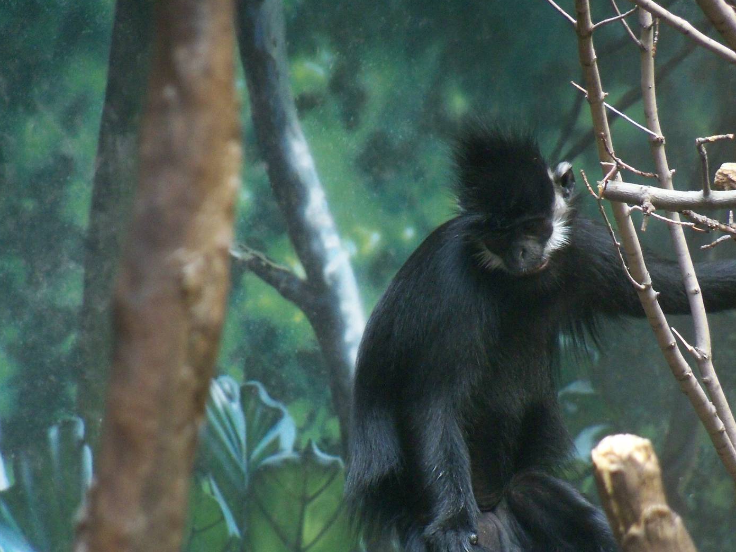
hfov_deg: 6.0
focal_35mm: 329
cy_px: 311
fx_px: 6995
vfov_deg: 4.5
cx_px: 373
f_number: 4.5
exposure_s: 1/15
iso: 400
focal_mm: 50.6
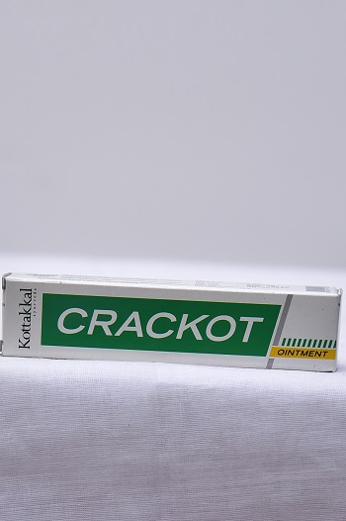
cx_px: 173
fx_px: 1184
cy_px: 260
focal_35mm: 82
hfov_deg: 16.6
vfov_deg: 24.8
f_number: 4
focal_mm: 82
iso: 1250
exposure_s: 1/160
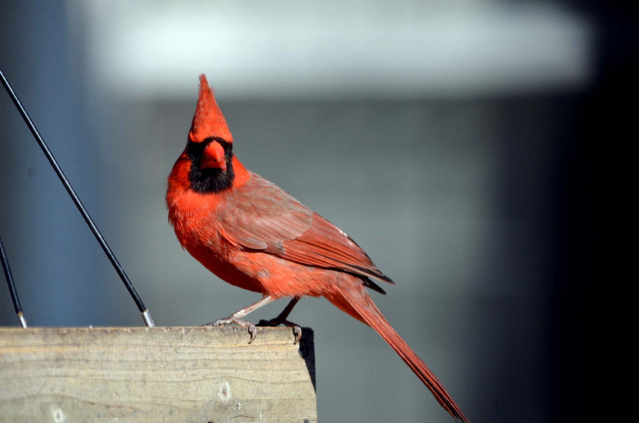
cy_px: 212
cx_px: 320
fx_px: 7969
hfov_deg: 4.6
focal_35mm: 450
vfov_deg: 3.0
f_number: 5.6
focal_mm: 300
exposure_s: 1/500
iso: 220
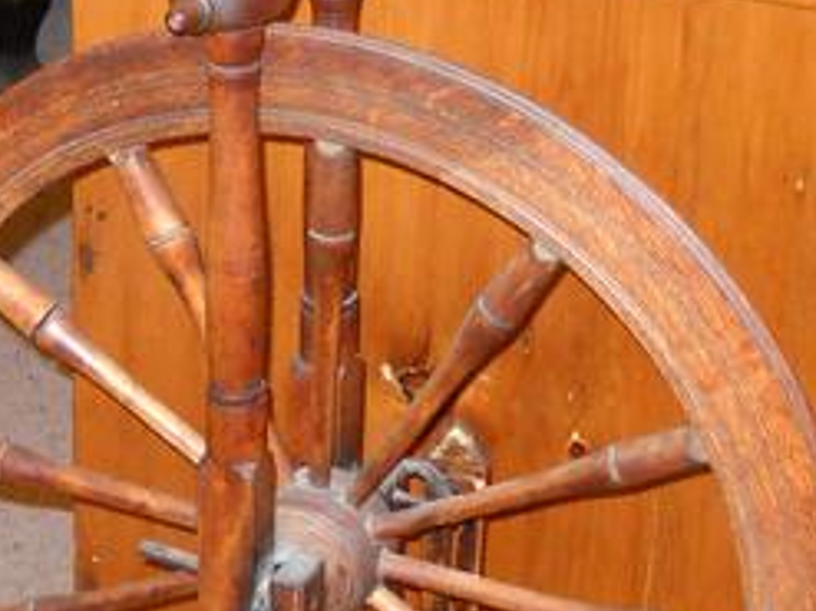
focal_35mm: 130
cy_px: 611
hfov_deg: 15.0
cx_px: 66
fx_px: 3063
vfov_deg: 11.3
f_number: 3.1
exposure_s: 1/30
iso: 400
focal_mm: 6.72
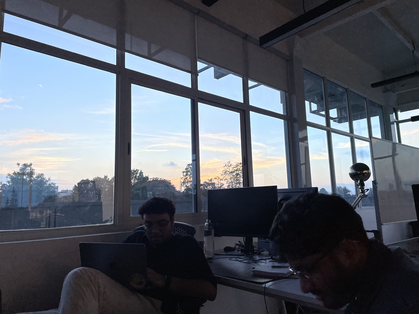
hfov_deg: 67.3
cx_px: 210
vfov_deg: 53.1
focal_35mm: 26
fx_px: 315
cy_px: 157
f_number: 1.6
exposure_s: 1/467
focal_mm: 4.2
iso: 50
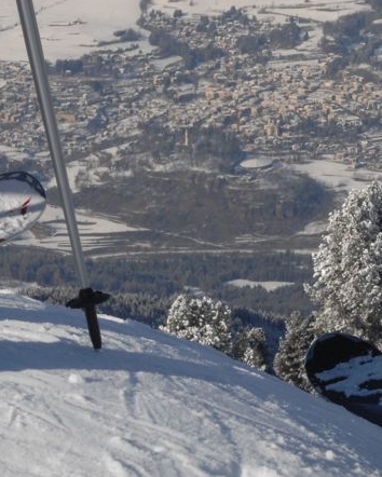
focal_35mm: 179
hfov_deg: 8.6
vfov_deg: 10.8
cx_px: 118
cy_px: 333
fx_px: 2528
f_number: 11
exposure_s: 1/400
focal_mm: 44
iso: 200
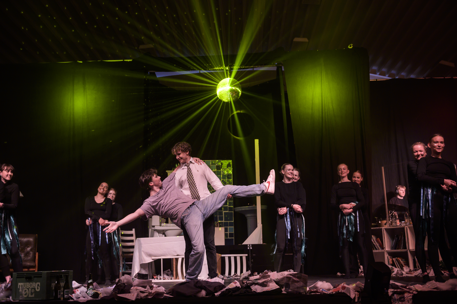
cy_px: 152
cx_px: 228
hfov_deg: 50.7
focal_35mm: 38
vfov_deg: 35.0
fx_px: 482
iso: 2500
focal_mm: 38
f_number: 2.8
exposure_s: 1/200
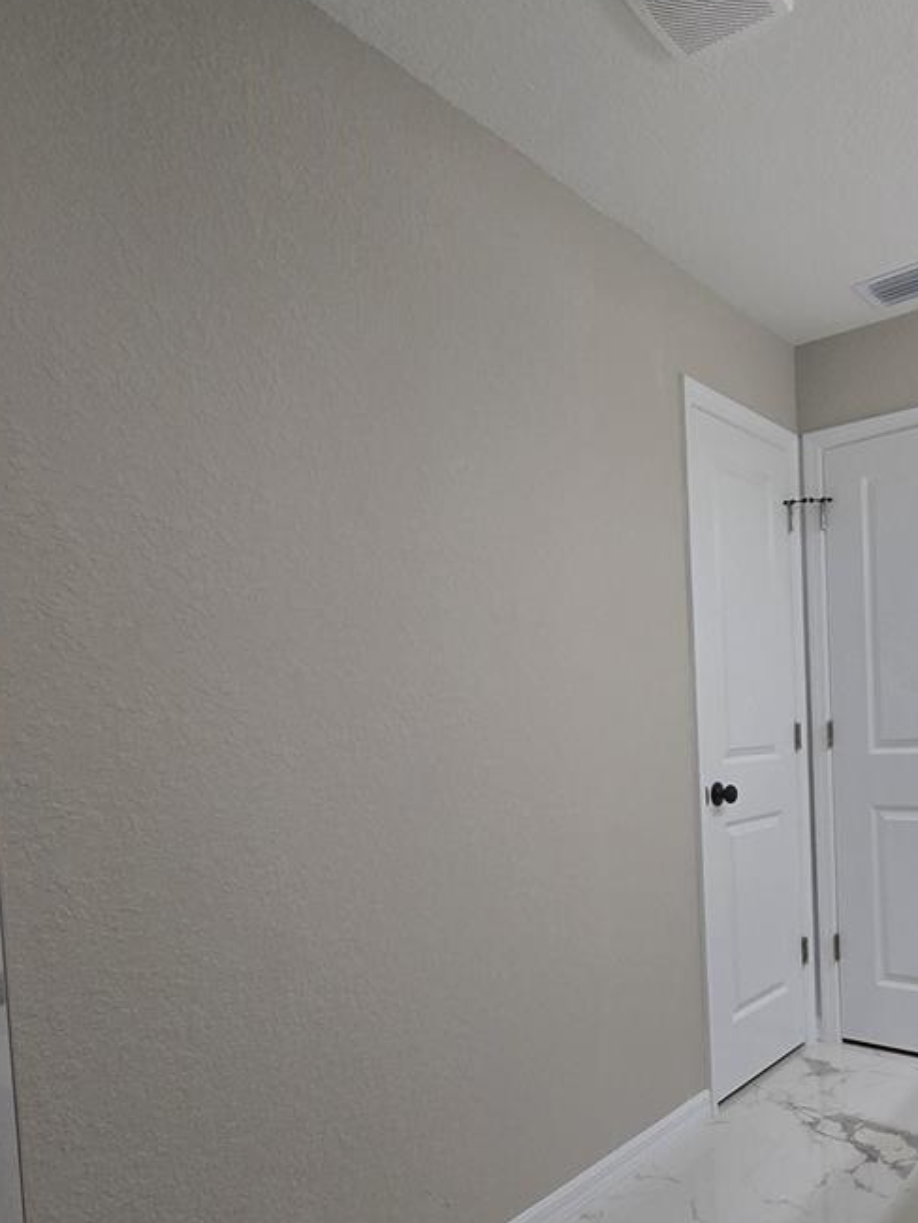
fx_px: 848
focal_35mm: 24
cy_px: 771
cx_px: 613
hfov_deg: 55.6
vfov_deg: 70.3
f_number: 2.2
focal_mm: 2.2
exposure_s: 1/120
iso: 64
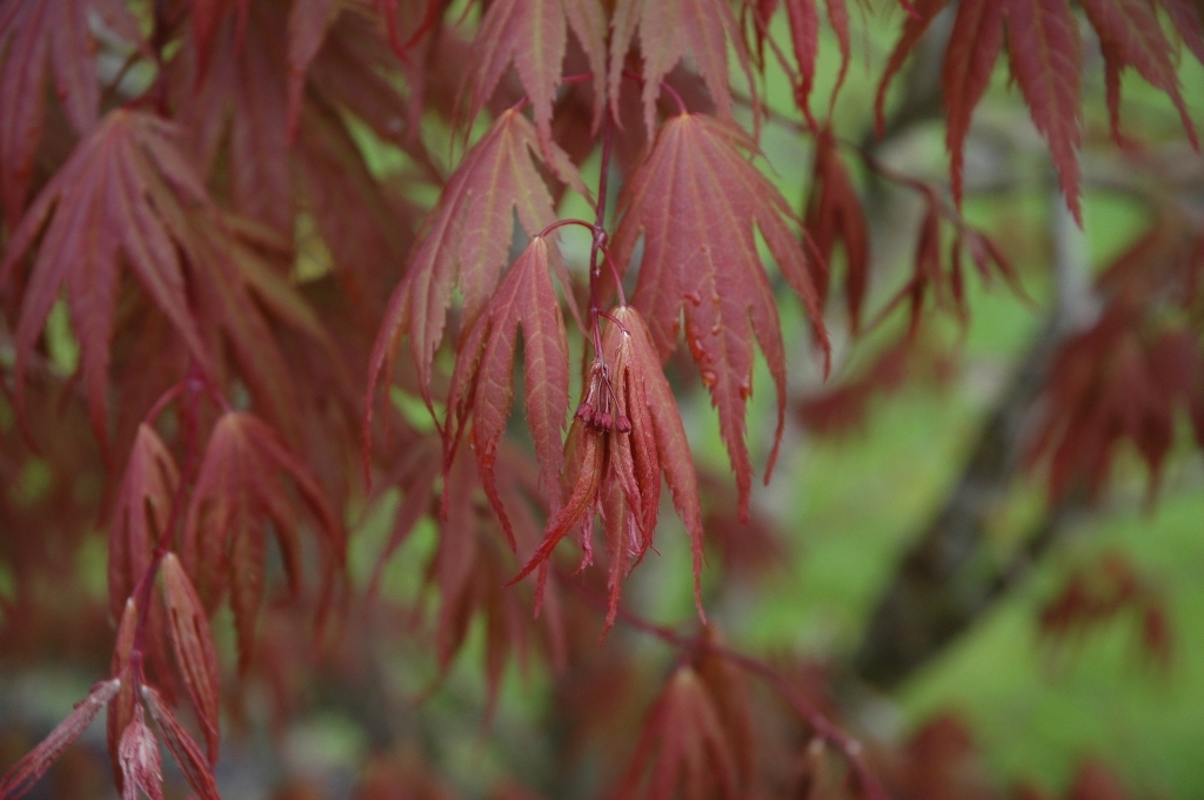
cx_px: 602
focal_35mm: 105
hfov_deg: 19.5
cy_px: 400
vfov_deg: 13.0
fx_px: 3509
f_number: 5.6
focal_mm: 70
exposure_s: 1/125
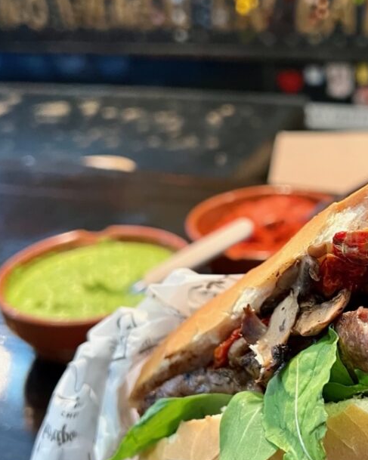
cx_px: 311
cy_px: 244
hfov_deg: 29.3
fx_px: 681
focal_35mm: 50
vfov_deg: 37.3
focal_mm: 5.7
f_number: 1.5
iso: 200
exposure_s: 1/50
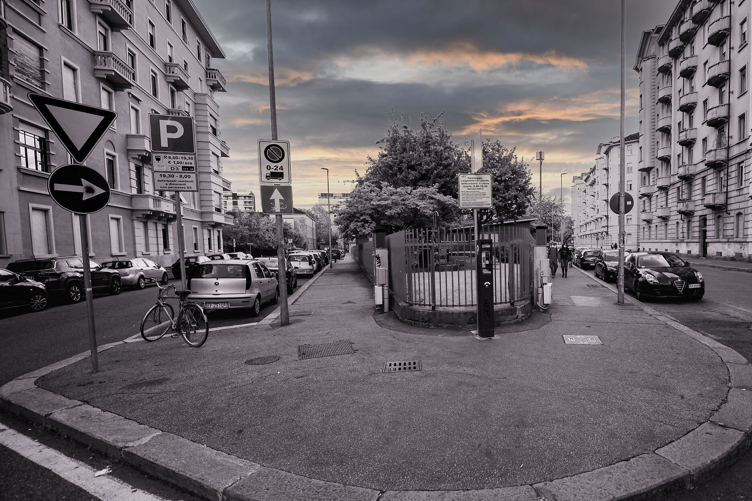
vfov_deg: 67.2
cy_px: 273
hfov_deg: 88.3
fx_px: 376
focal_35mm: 18
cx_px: 467
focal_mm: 14
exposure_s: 1/1600
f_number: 2.8
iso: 640
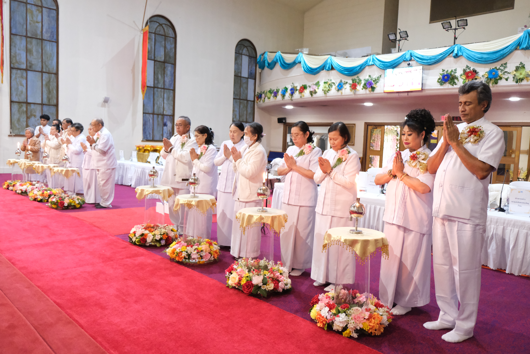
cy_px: 177
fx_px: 397
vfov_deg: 47.9
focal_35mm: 27
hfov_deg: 67.4
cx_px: 265
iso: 6400
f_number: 2.8
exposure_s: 1/85
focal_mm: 18
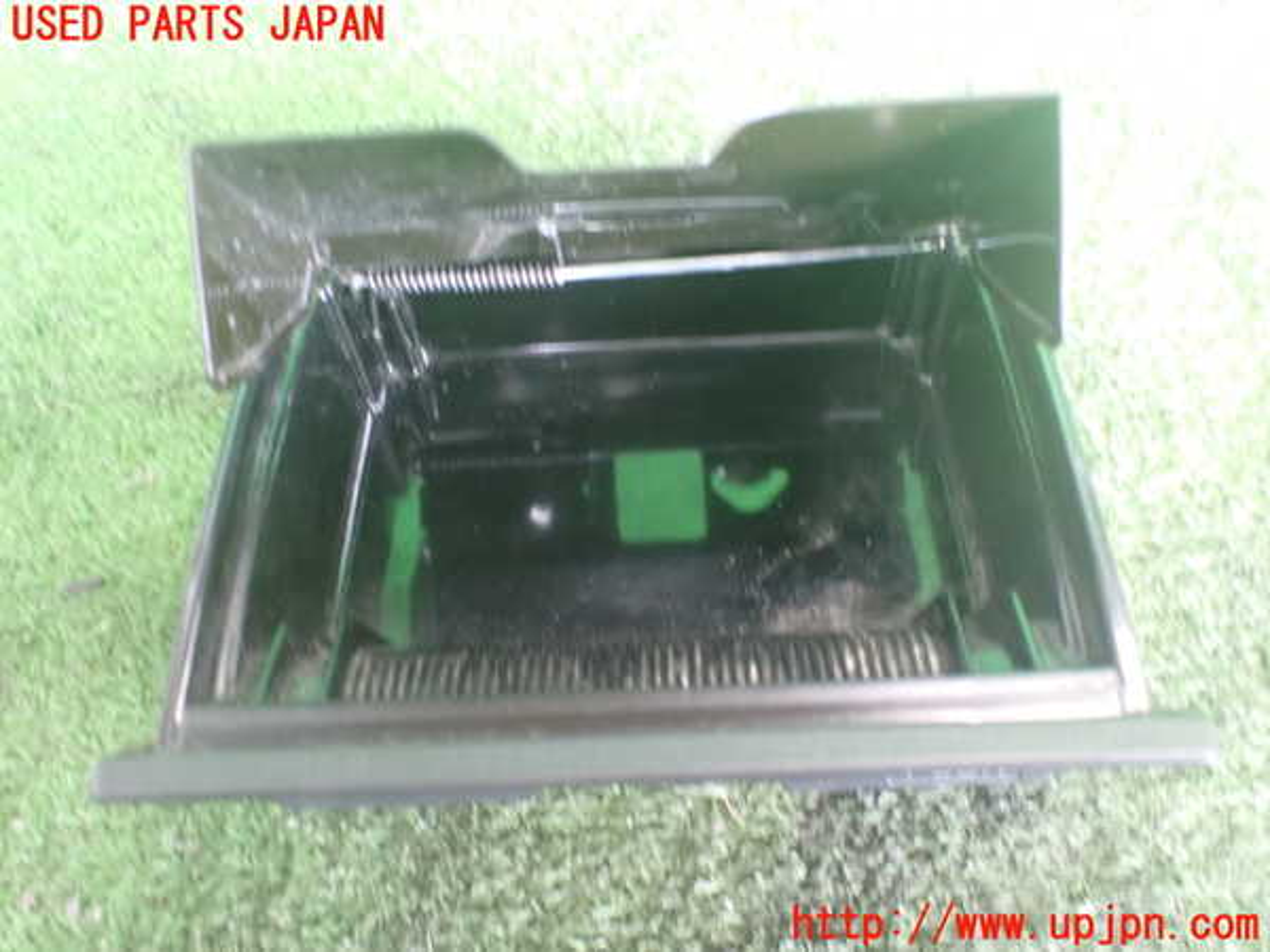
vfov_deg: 46.8
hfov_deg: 60.0
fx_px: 1101
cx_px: 635
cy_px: 476
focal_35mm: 30
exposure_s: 1/30
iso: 1250
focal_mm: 5.4
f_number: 2.3
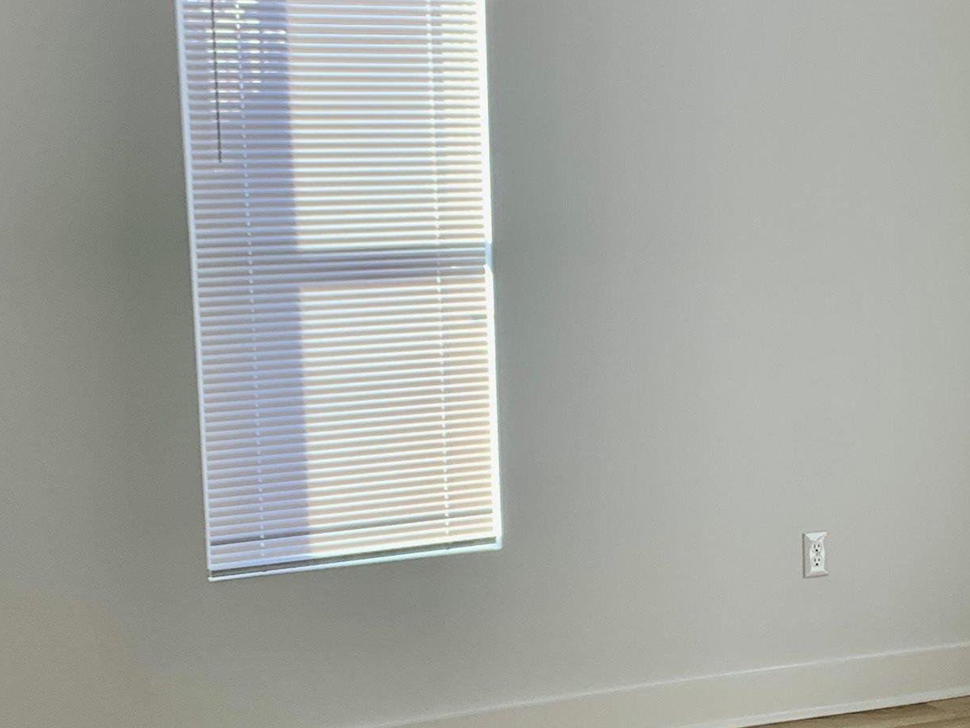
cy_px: 388
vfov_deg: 22.3
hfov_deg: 29.3
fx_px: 1850
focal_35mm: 66
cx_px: 587
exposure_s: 1/162
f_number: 1.8
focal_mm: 4.25
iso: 25
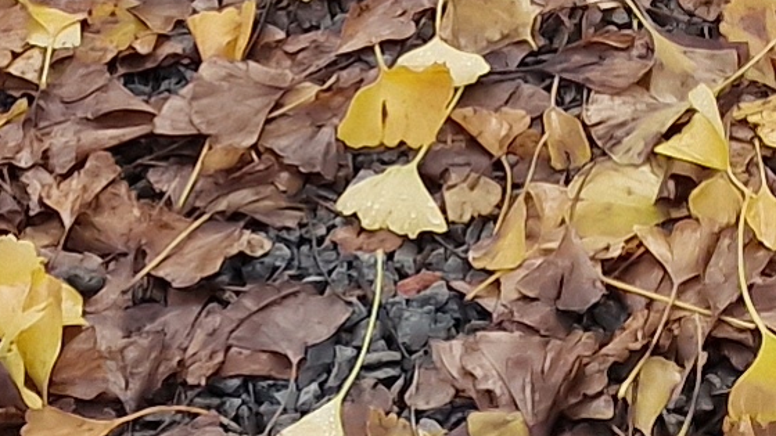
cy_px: -1549
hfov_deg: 11.9
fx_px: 3683
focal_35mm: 179
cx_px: 772
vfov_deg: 5.5
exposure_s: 1/180
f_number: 1.8
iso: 50
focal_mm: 6.4
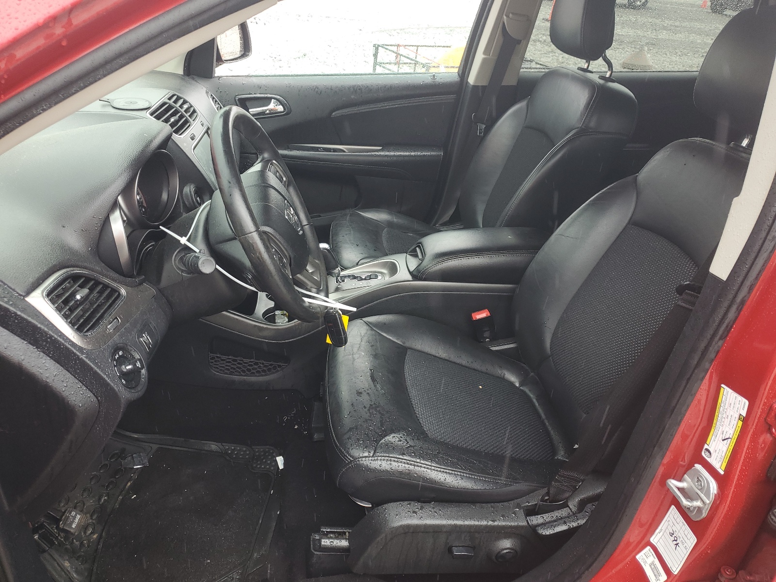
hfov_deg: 67.3
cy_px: 291
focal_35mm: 26
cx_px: 388
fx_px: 583
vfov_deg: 53.1
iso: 50
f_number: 1.5
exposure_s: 1/244
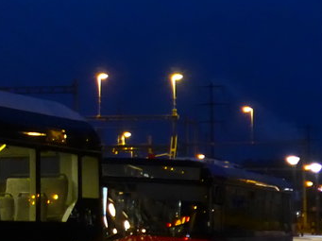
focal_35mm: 155
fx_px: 1440
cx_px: -239
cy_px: 80
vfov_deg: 9.5
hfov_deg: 11.9
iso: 800
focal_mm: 9
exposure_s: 1/8
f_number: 2.8
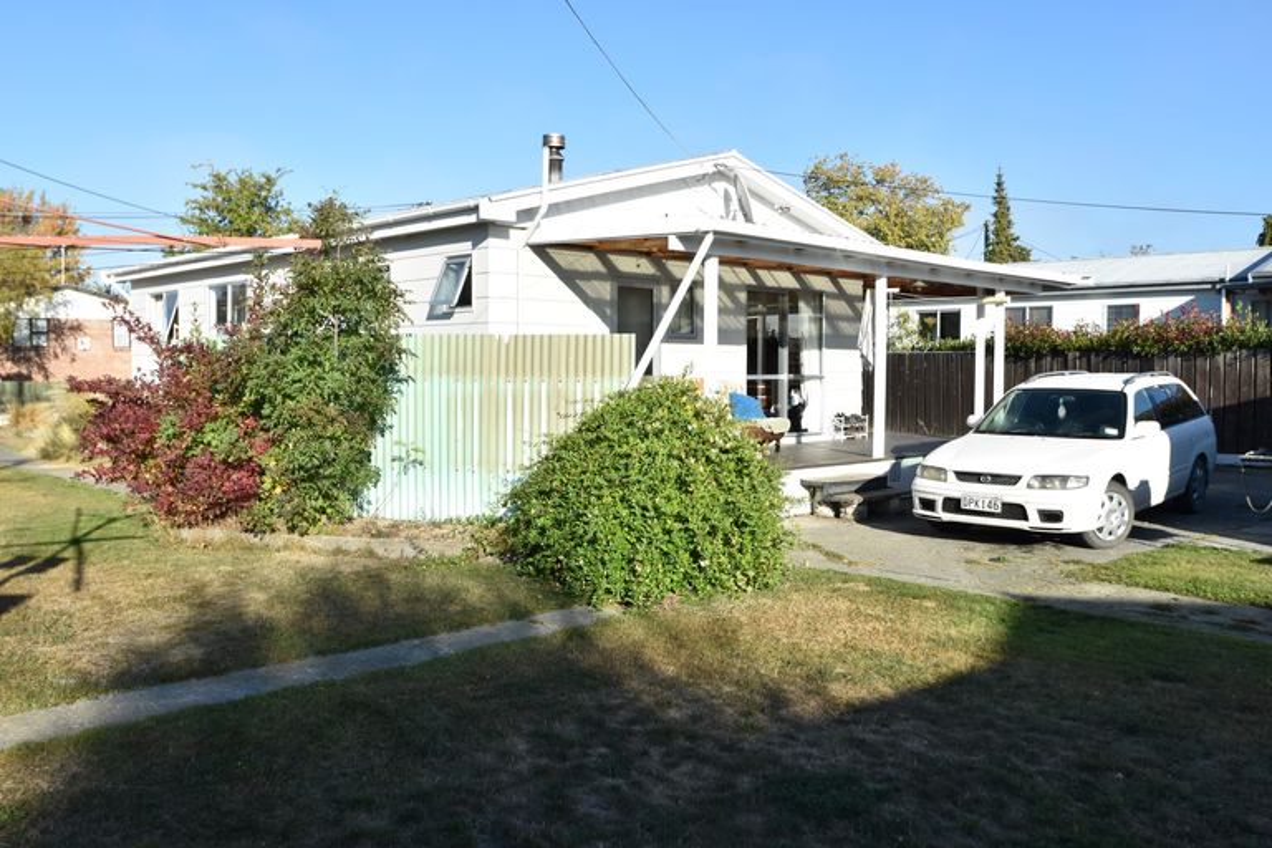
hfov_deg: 64.6
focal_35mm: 28
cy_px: 424
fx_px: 1007
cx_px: 636
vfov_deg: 45.7
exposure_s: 1/400
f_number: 10
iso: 200
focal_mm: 19
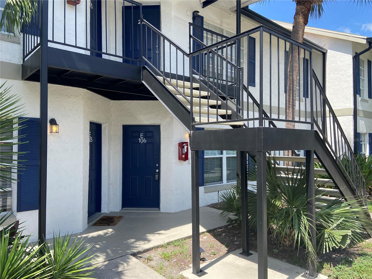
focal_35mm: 26
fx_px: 279
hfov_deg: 67.3
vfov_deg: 53.1
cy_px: 140
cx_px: 186
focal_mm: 4.25
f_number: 1.8
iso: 32
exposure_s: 1/805
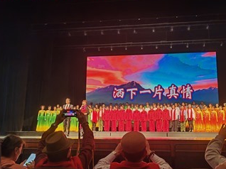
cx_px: 134
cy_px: 97
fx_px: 222
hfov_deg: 53.7
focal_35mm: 34
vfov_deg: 41.6
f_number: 1.8
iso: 640
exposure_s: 1/100
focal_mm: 5.53
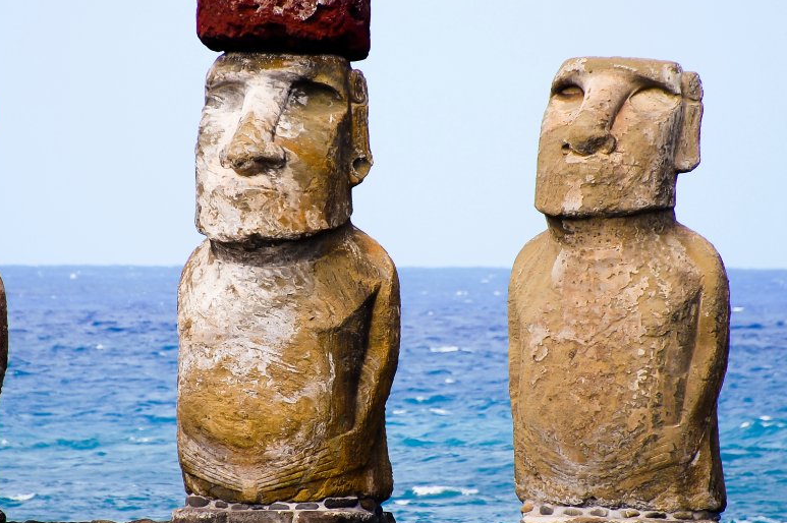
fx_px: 12712
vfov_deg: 2.4
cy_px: 248
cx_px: 319
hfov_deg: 3.5
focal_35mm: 582
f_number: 6.3
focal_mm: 300
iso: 200
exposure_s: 1/640
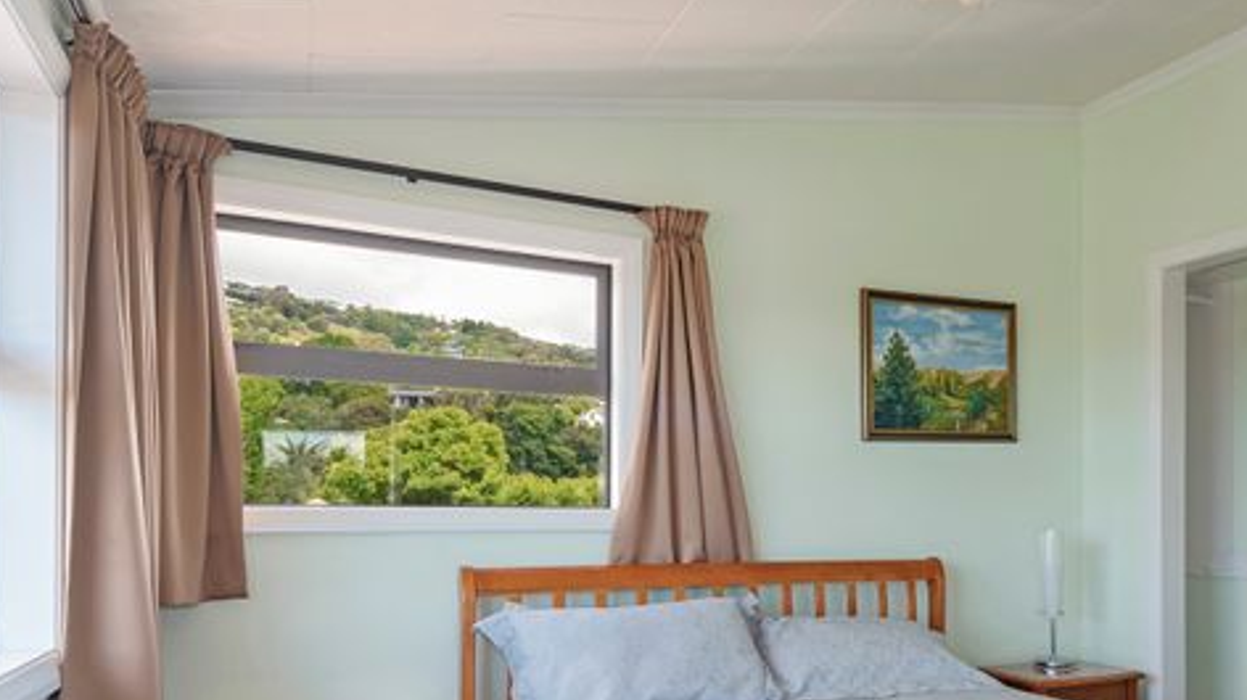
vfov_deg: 37.6
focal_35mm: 29
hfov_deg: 62.7
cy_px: 623
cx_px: 917
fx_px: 958
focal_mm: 17
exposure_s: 1/250
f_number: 9
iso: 200
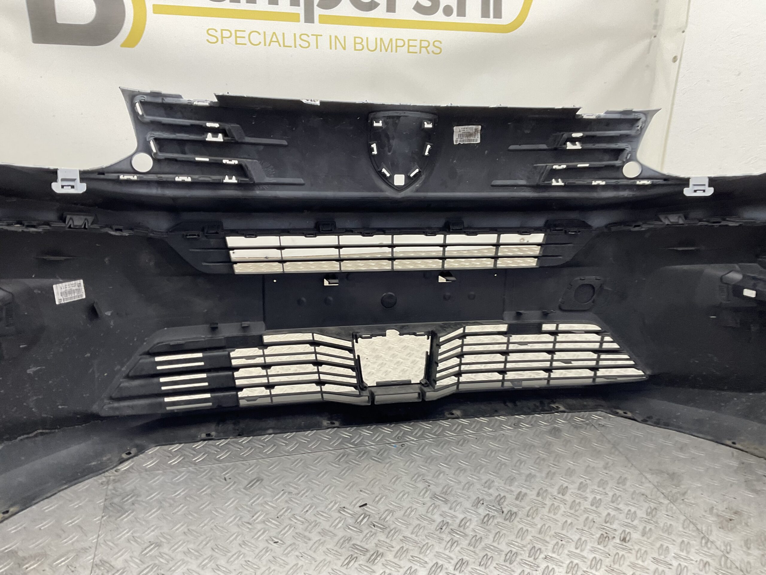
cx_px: 383
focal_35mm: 29
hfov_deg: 61.7
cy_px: 288
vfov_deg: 48.2
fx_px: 642
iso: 64
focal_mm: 3
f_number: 1.8
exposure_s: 1/120
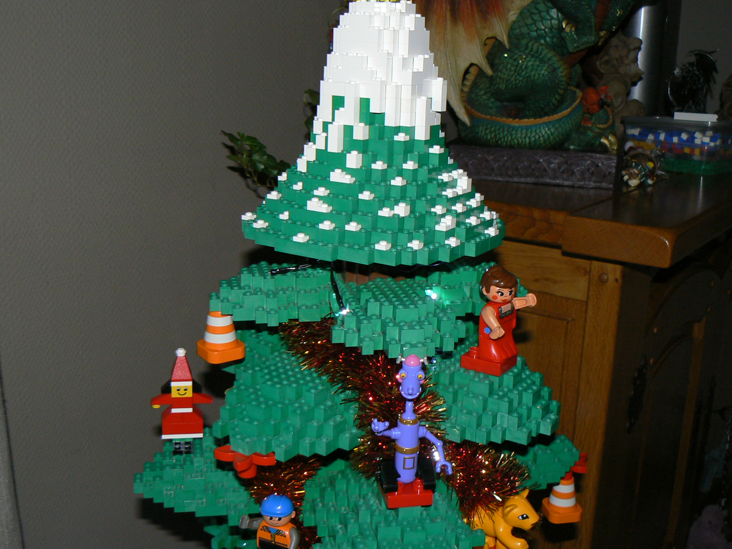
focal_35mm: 39
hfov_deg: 47.9
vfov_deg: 36.8
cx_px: 366
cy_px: 274
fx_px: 825
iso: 100
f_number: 2.8
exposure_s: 1/25
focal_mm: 6
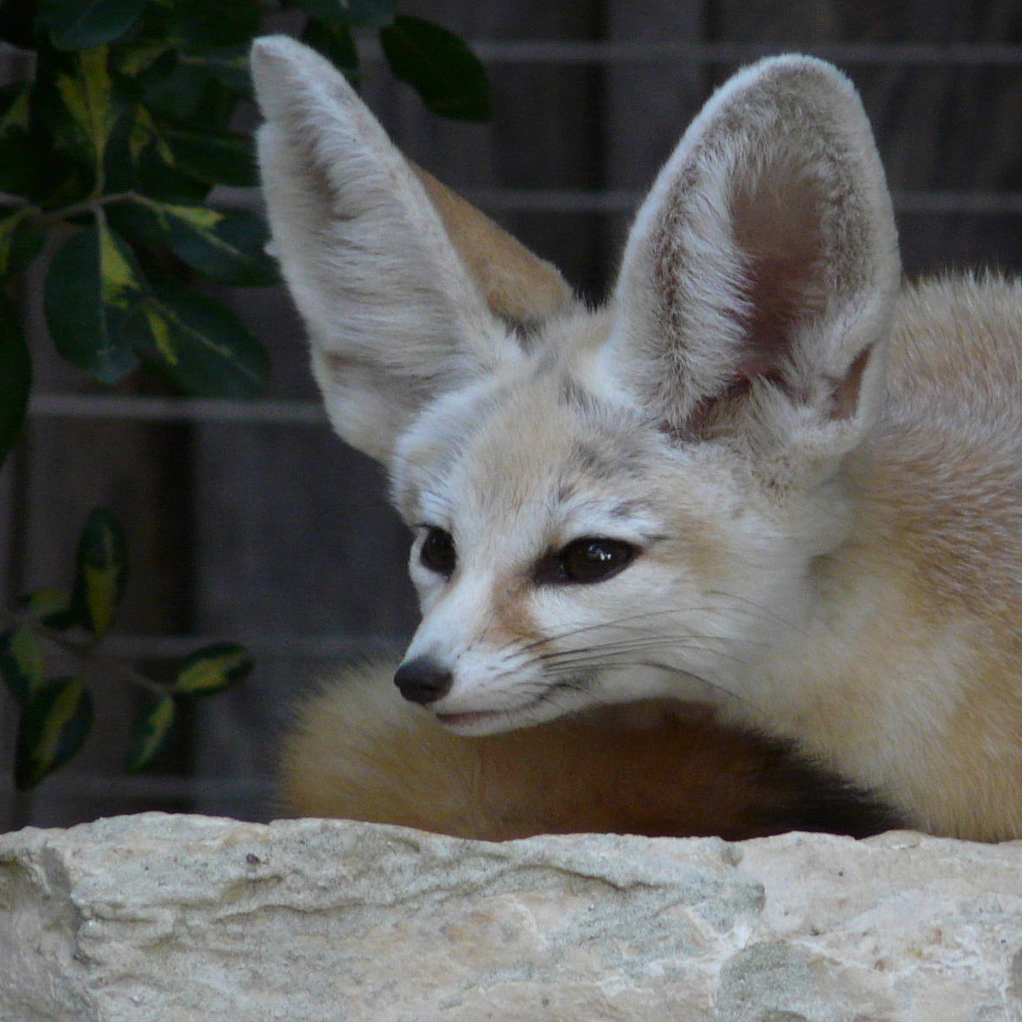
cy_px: 511
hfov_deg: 1.8
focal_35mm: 948
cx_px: 659
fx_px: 31666
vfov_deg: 1.8
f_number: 4.2
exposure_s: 1/30
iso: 200
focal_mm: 82.8
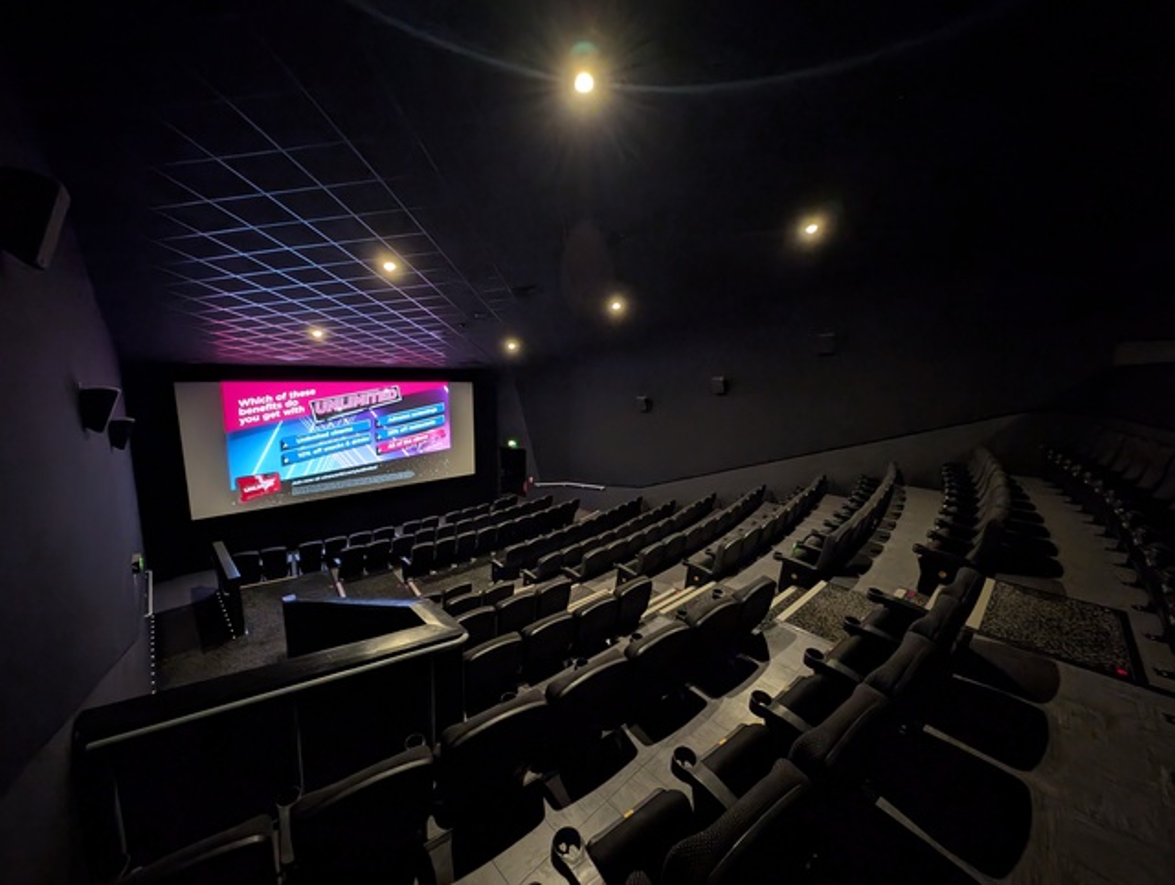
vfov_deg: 94.6
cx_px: 588
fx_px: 408
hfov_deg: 110.5
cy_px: 442
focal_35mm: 12
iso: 462
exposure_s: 1/16.7
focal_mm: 2.23
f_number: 1.95
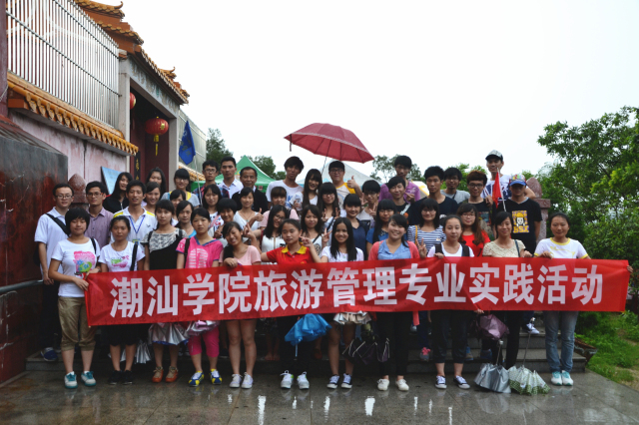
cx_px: 320
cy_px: 212
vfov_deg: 39.9
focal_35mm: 33
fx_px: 585
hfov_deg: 57.2
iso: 280
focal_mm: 22
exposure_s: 1/125
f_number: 5.6
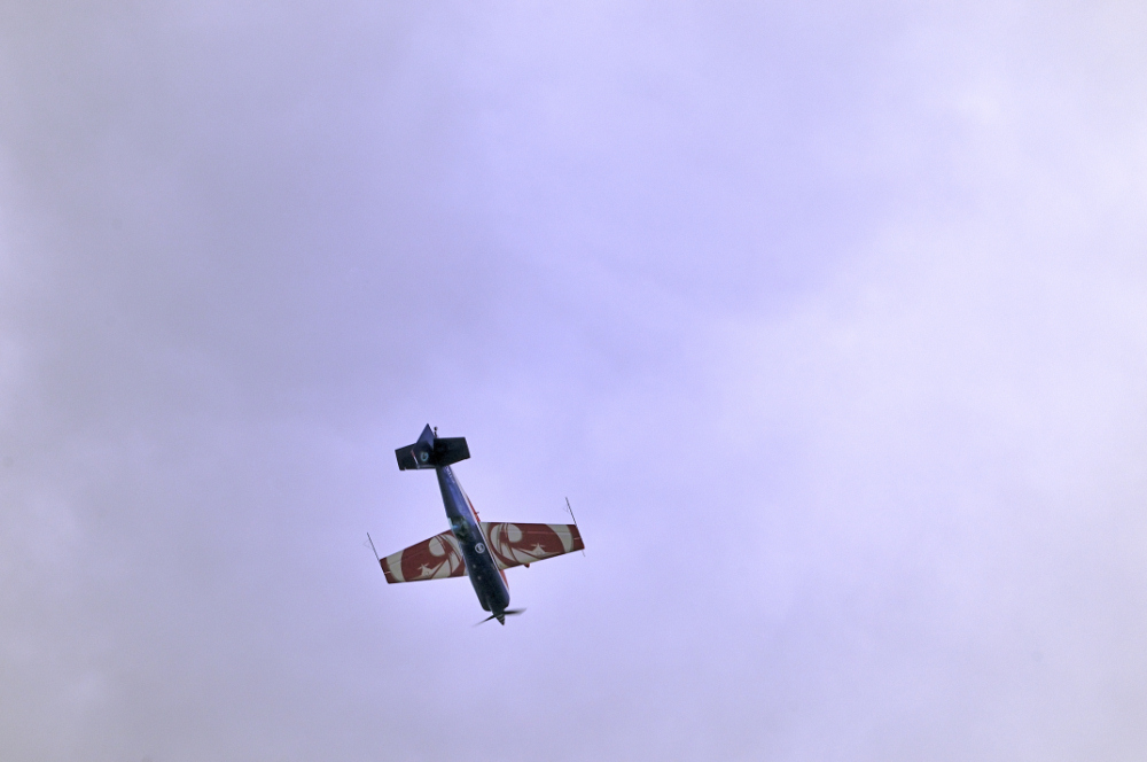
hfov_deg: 4.6
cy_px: 381
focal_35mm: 450
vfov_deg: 3.0
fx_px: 14319
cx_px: 574
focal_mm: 300
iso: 200
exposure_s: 1/640
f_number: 13
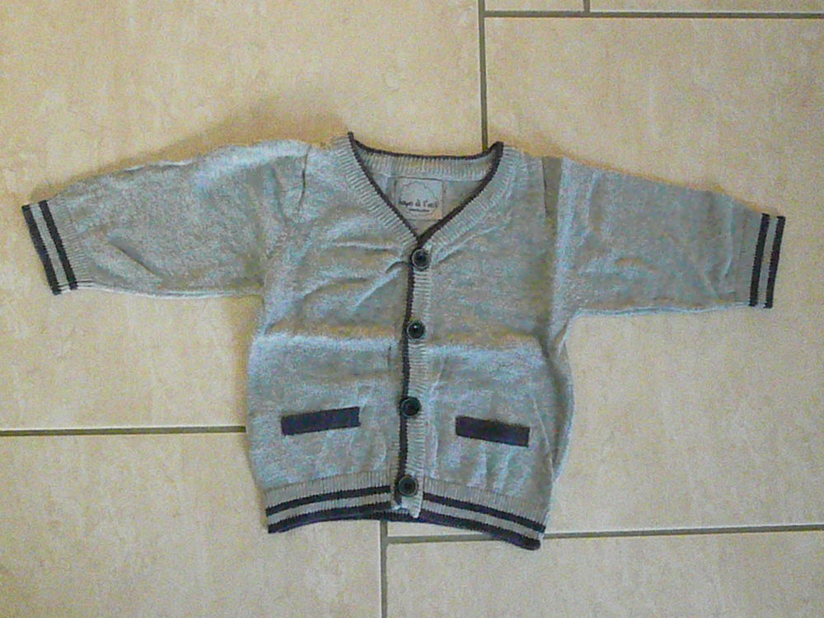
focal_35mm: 46
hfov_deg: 41.2
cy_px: 309
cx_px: 412
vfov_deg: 31.5
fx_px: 1095
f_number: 3.5
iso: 3200
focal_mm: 7.5
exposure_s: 1/80
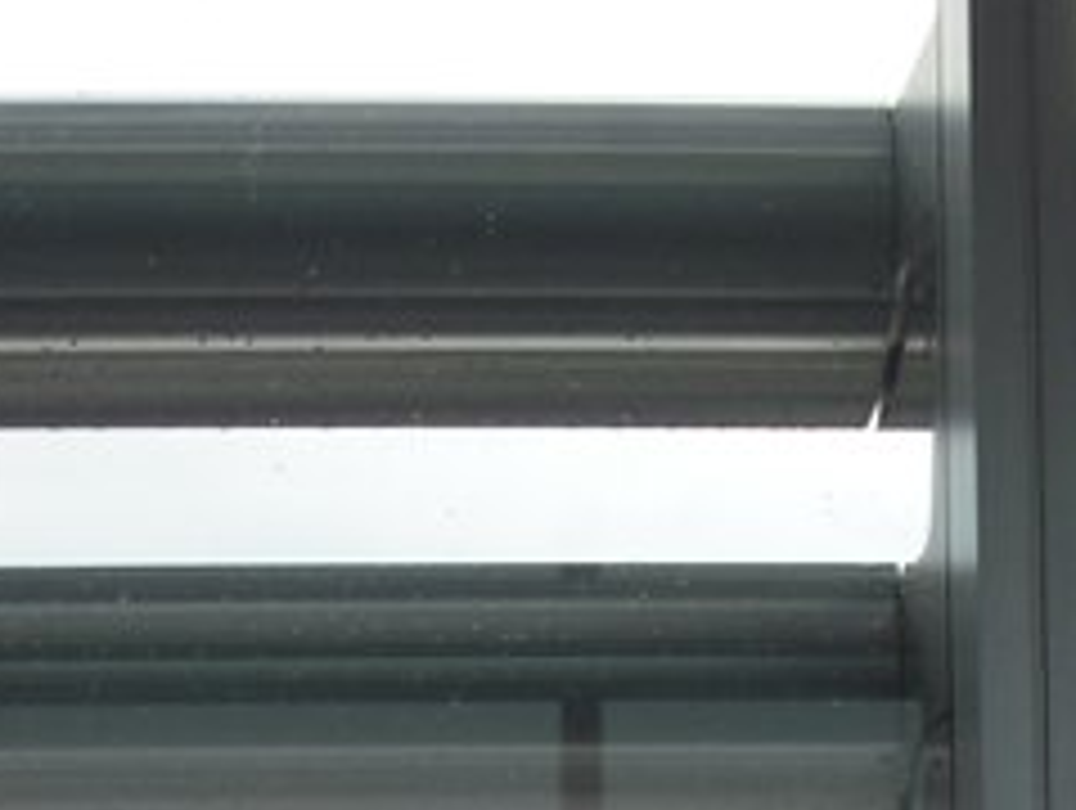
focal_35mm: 127
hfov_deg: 15.5
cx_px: 761
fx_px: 3954
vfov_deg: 11.1
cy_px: 1300
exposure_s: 1/160
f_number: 2.8
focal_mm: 6.2
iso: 100
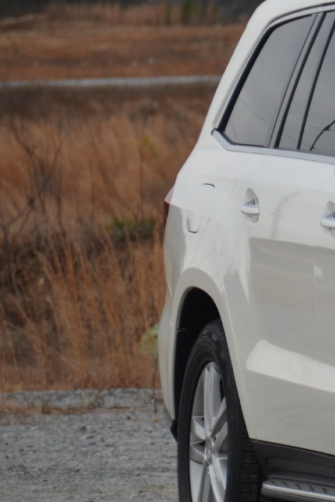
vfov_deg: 3.7
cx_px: 708
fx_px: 7858
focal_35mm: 563
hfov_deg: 2.4
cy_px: 278
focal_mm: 130
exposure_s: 1/1000
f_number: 5.6
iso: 400
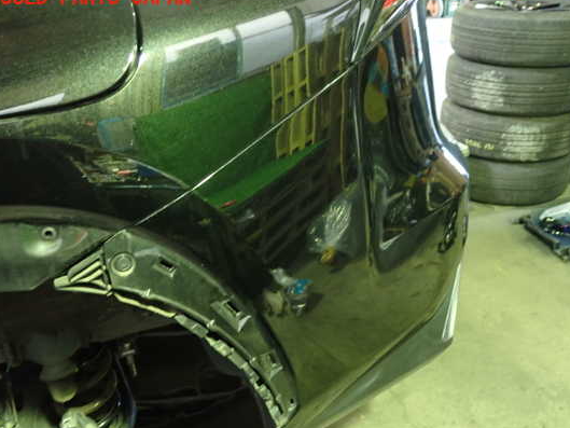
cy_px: 226
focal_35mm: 34
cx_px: 318
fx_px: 560
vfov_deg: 41.8
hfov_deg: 53.8
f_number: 2.3
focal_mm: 5.4
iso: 800
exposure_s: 1/20
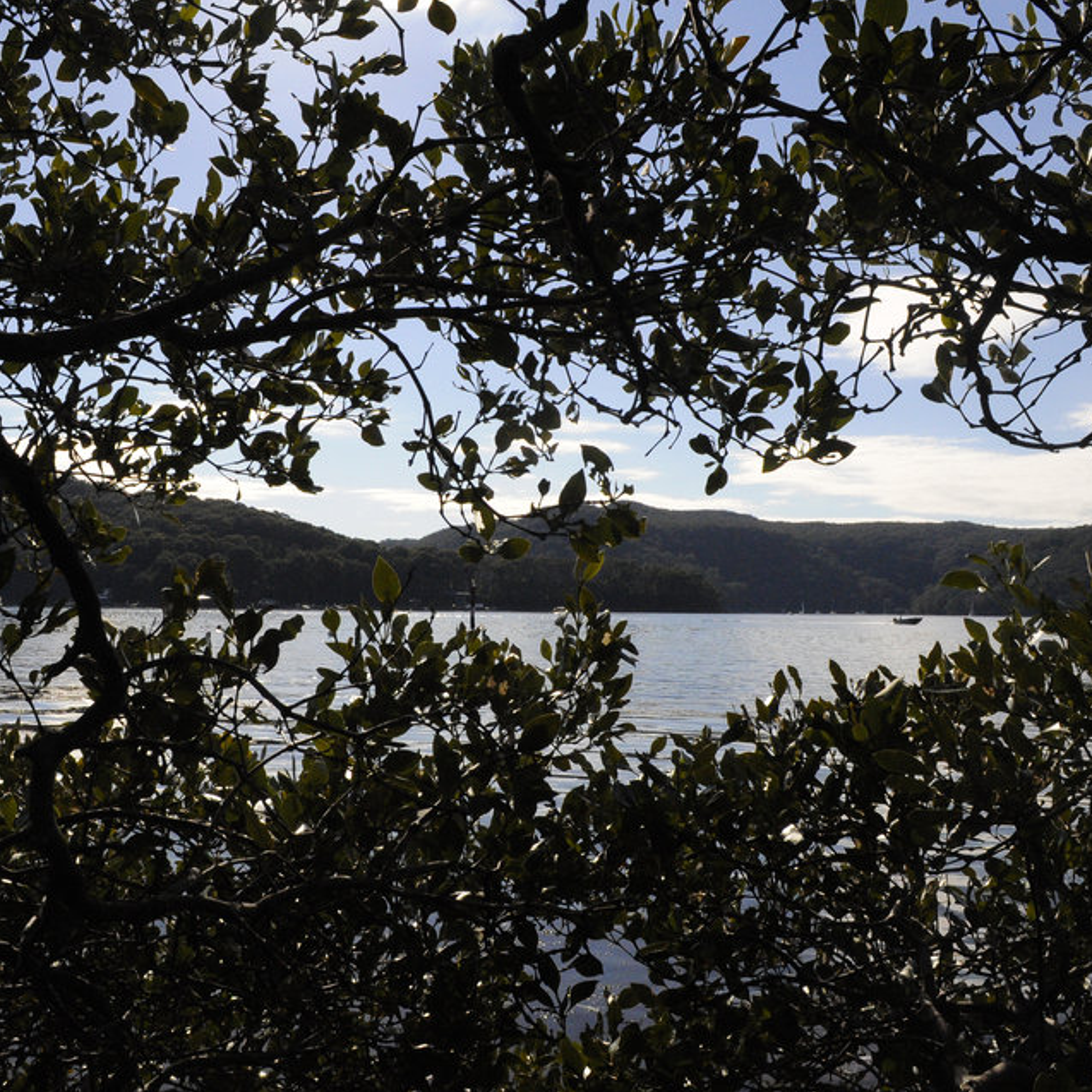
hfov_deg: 46.0
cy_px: 566
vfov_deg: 46.0
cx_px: 487
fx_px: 1285
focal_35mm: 36
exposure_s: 1/3200
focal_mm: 18
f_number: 16
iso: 2000
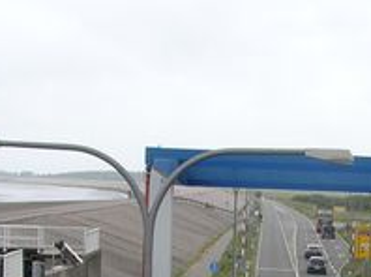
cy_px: 370
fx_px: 1210
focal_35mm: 113
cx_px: 349
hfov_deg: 17.1
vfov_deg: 12.6
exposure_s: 1/212
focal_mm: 6
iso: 50
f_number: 3.7
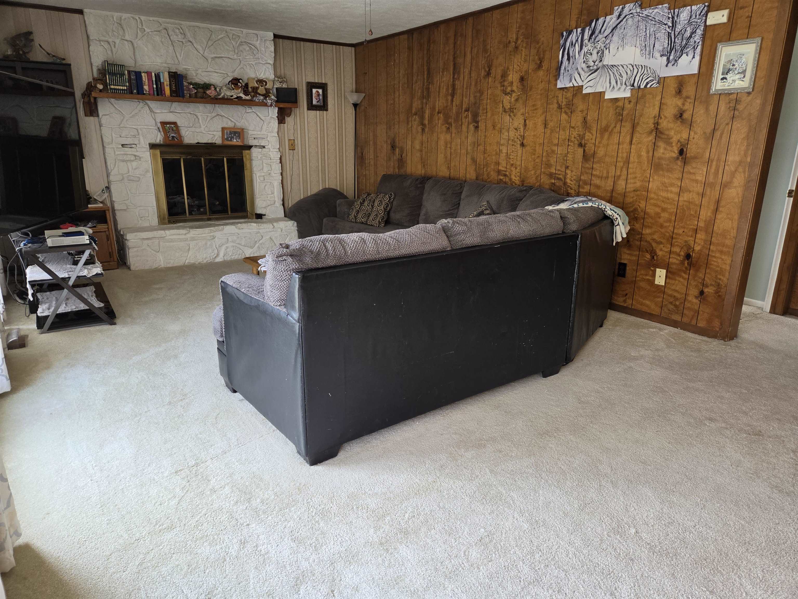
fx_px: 530
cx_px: 399
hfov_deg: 73.9
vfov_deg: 58.9
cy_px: 300
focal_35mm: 23
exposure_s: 1/120
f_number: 1.8
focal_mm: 5.4
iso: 125
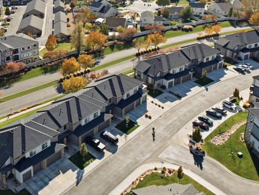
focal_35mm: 43
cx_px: 78
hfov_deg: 43.0
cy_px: 37
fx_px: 322
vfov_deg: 32.6
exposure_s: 1/4000
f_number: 2.8
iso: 120
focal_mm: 8.4
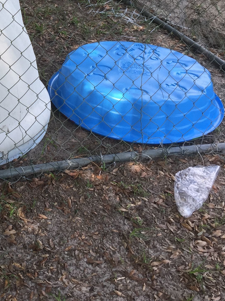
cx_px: -1
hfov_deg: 21.8
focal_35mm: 65
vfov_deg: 28.8
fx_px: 563
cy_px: 38
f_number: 2.2
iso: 32
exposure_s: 1/226
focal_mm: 4.15
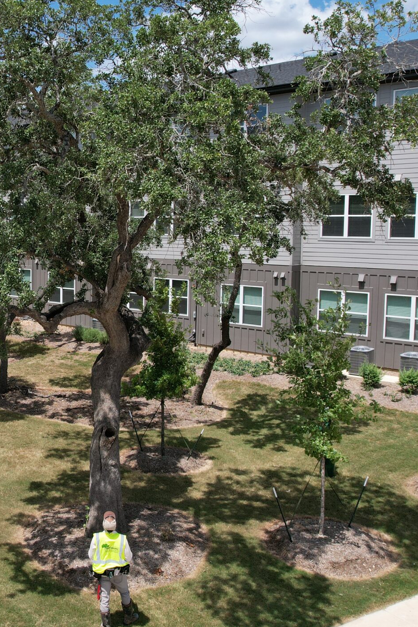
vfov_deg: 48.4
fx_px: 696
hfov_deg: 31.4
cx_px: 20
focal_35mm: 40
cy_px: 289
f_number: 2.8
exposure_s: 1/3200
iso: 100
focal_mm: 8.38
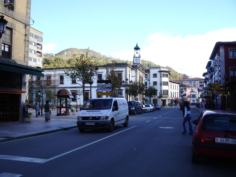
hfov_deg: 52.6
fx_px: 239
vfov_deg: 40.7
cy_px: 88
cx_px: 118
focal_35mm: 35
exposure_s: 1/100
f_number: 4.3
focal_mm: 5.8
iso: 50
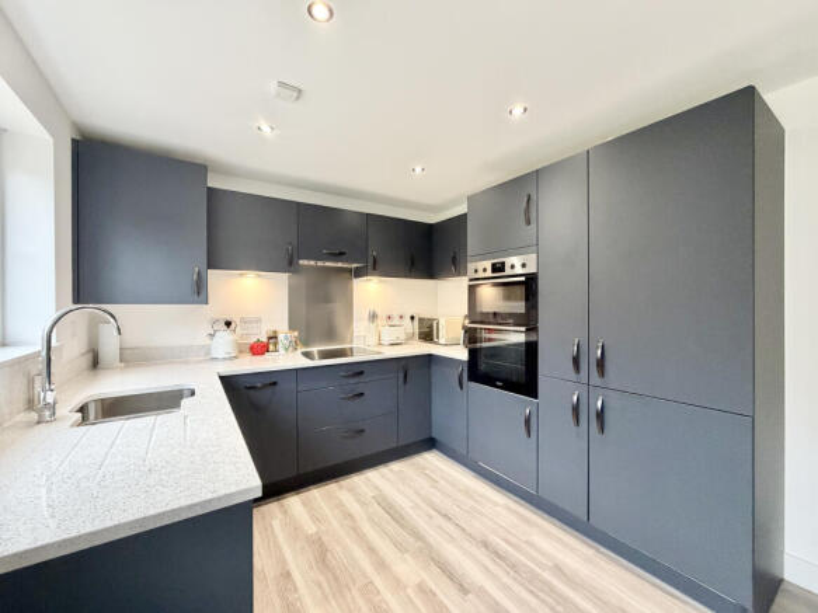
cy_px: 306
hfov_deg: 102.1
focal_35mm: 14
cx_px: 409
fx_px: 331
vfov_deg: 85.7
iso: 320
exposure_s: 1/92
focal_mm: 2.22
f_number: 2.2
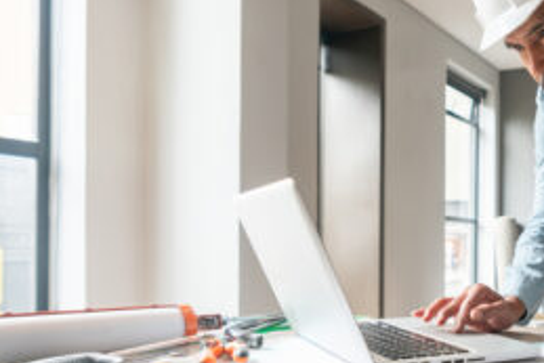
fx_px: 559
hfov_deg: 46.6
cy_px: 233
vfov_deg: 35.7
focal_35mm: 37
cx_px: 494
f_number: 2.8
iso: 200
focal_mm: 16
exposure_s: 1/125
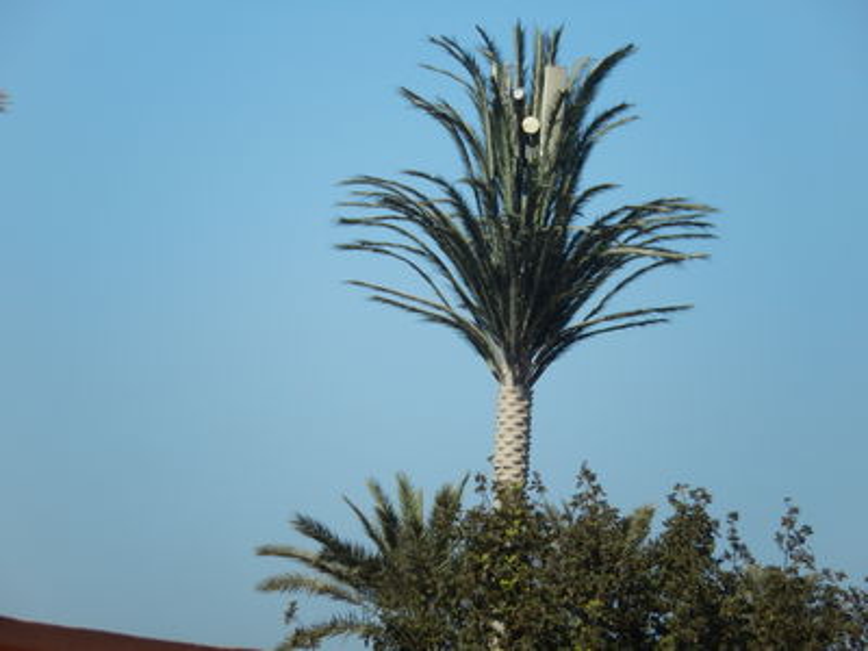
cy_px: 326
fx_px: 13791
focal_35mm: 550
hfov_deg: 3.6
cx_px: 434
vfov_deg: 2.7
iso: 125
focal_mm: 99
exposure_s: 1/800
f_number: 6.3
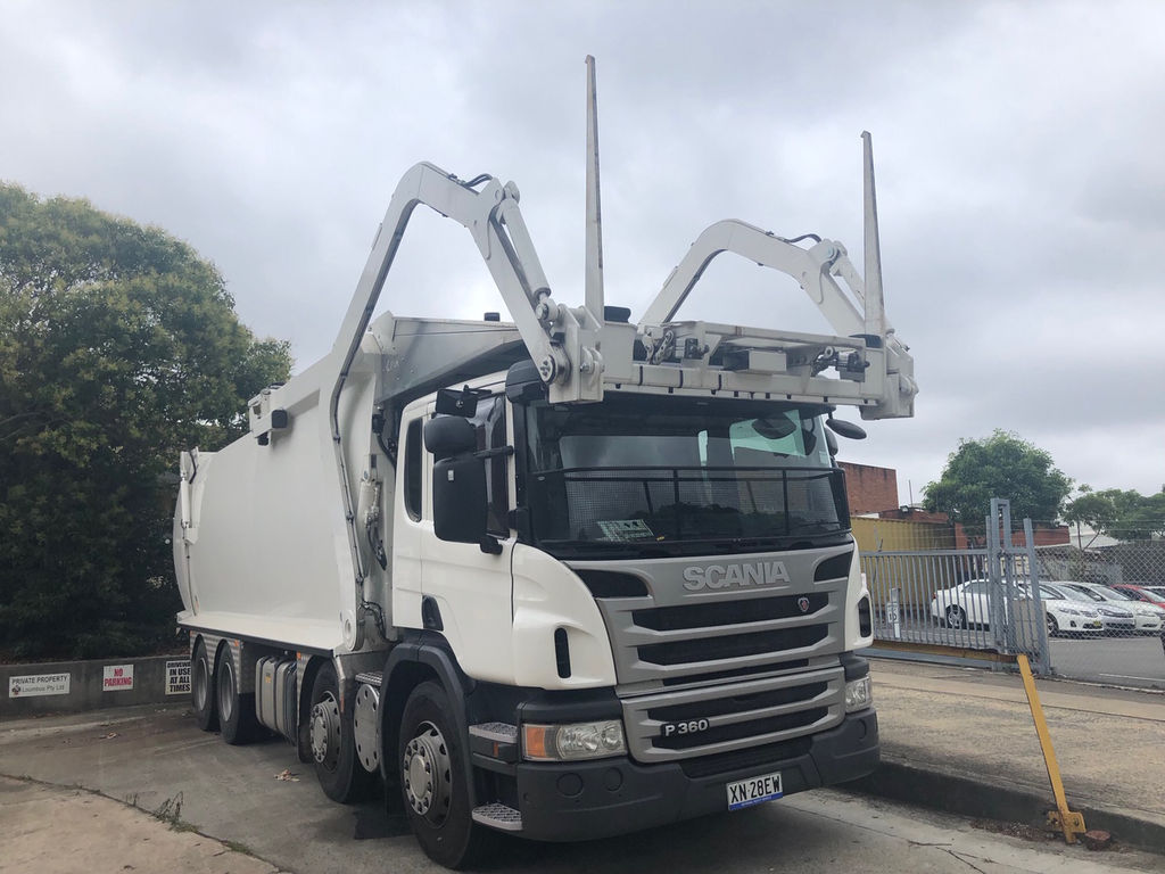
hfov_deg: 63.4
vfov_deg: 49.7
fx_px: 942
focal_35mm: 28
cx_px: 582
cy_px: 437
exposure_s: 1/1799
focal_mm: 3.99
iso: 20
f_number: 1.8
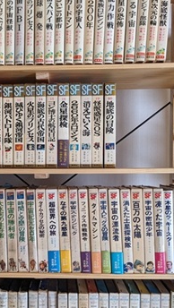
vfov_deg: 49.2
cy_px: 177
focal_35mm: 41
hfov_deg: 28.7
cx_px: 46
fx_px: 336
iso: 167
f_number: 1.73
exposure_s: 1/24
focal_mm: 4.38
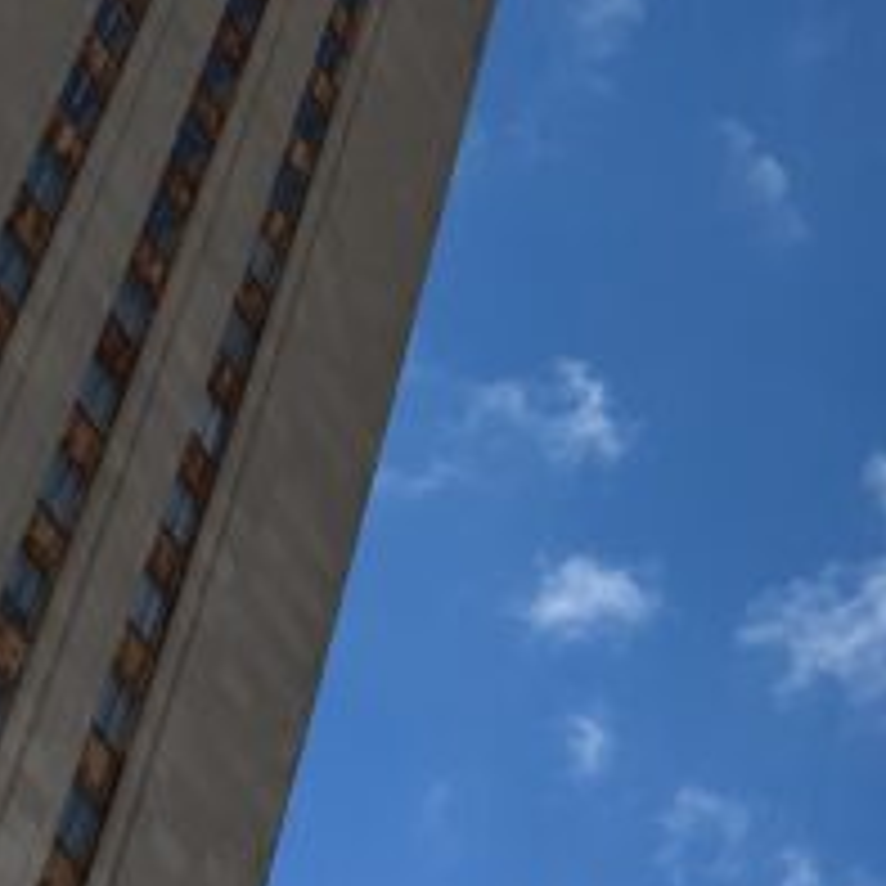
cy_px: 283
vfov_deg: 17.3
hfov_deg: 16.9
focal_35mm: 100
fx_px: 2896
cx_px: 962
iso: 25
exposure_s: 1/1972
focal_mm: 4.15
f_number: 2.2
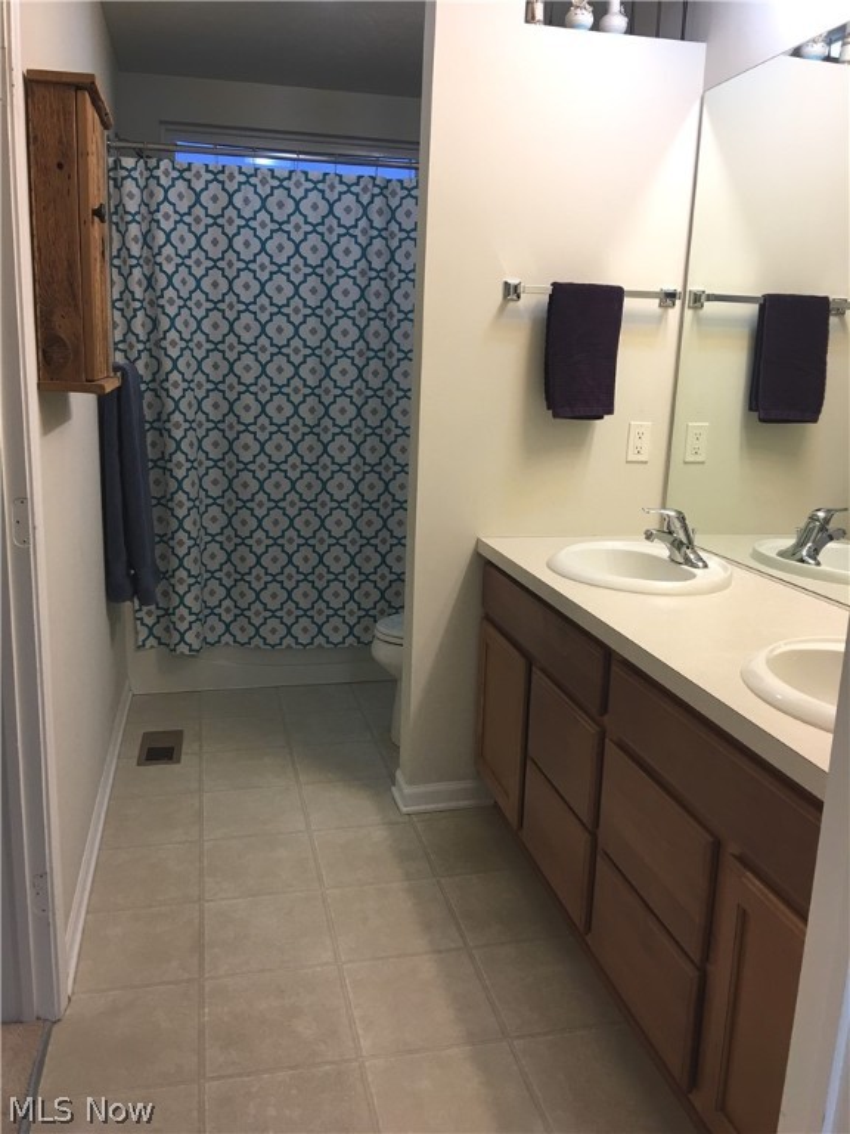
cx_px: 425
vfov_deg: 61.7
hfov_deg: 48.2
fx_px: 949
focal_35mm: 29
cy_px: 567
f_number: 2.2
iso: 25
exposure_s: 1/15
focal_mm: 4.15
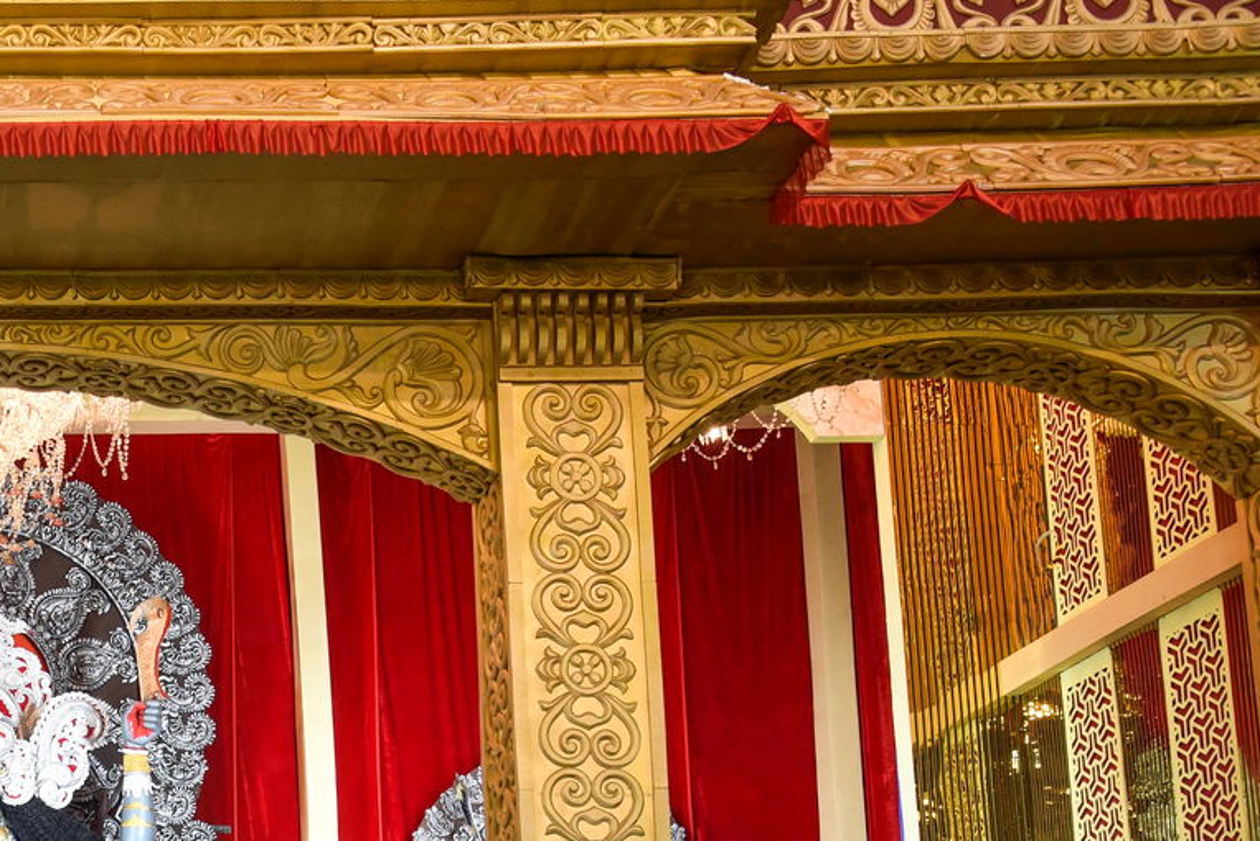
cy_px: 851
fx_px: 2346
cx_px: -25
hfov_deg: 28.1
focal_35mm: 67
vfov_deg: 19.7
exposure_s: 1/160
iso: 1250
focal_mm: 32
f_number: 5.6
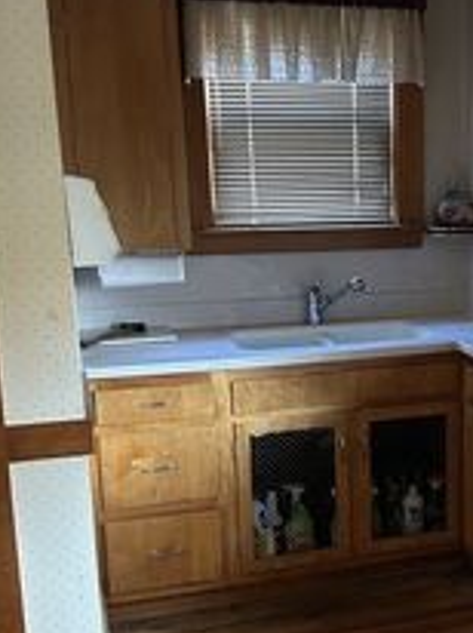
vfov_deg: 35.5
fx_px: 986
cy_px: 370
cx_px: 427
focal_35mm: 54
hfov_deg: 26.1
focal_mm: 5.7
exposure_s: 1/40
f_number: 1.5
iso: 500
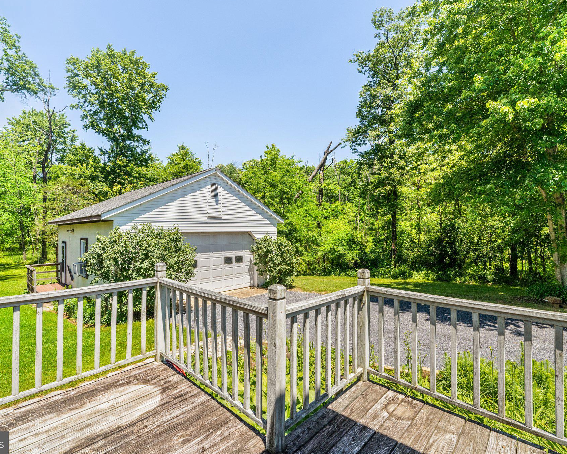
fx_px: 268
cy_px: 226
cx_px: 279
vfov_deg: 80.4
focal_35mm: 16
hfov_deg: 93.1
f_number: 8
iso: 640
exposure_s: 1/1250
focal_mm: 14
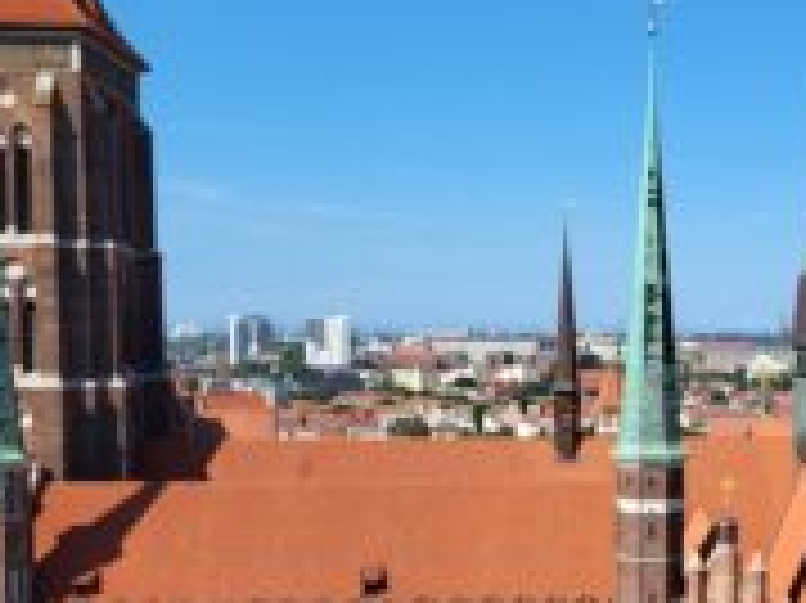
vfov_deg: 23.7
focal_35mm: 61
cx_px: 621
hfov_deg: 31.1
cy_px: 452
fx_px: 1419
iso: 40
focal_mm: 5.4
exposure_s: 1/2222
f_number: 1.8
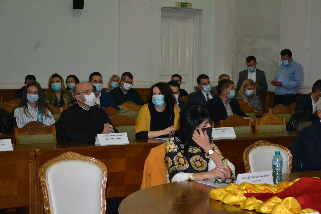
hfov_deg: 24.6
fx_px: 736
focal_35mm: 82
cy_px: 107
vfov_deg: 16.6
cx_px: 160
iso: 3200
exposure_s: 1/60
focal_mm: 55
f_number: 5.6
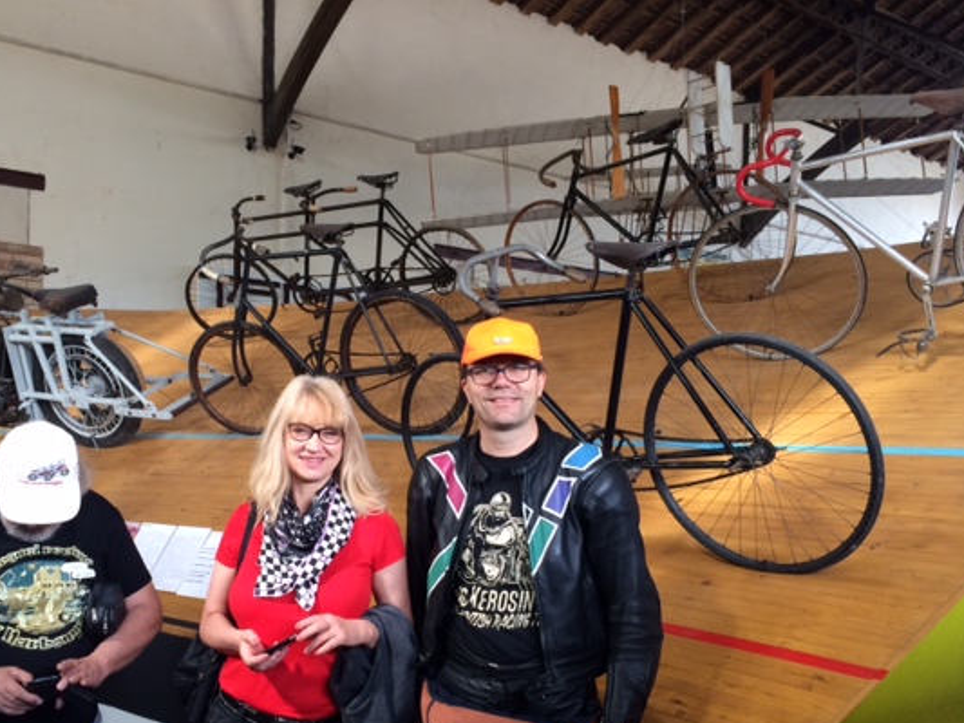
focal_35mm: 36
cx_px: 398
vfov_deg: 39.5
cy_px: 432
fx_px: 1003
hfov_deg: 51.1
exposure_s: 1/30
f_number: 2.2
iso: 80
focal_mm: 4.12
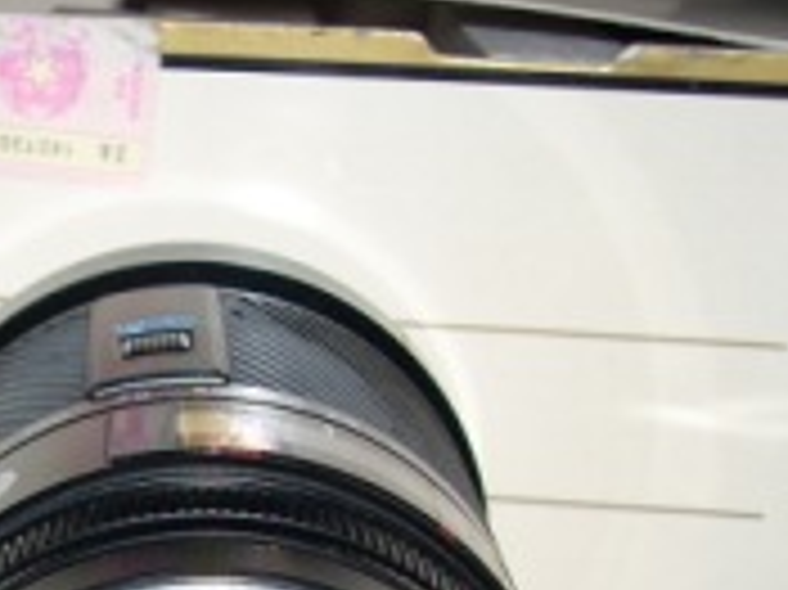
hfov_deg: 16.2
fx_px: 2684
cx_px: -77
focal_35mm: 118
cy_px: 703
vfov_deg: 12.3
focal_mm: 7.6
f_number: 6.3
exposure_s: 1/60
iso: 64
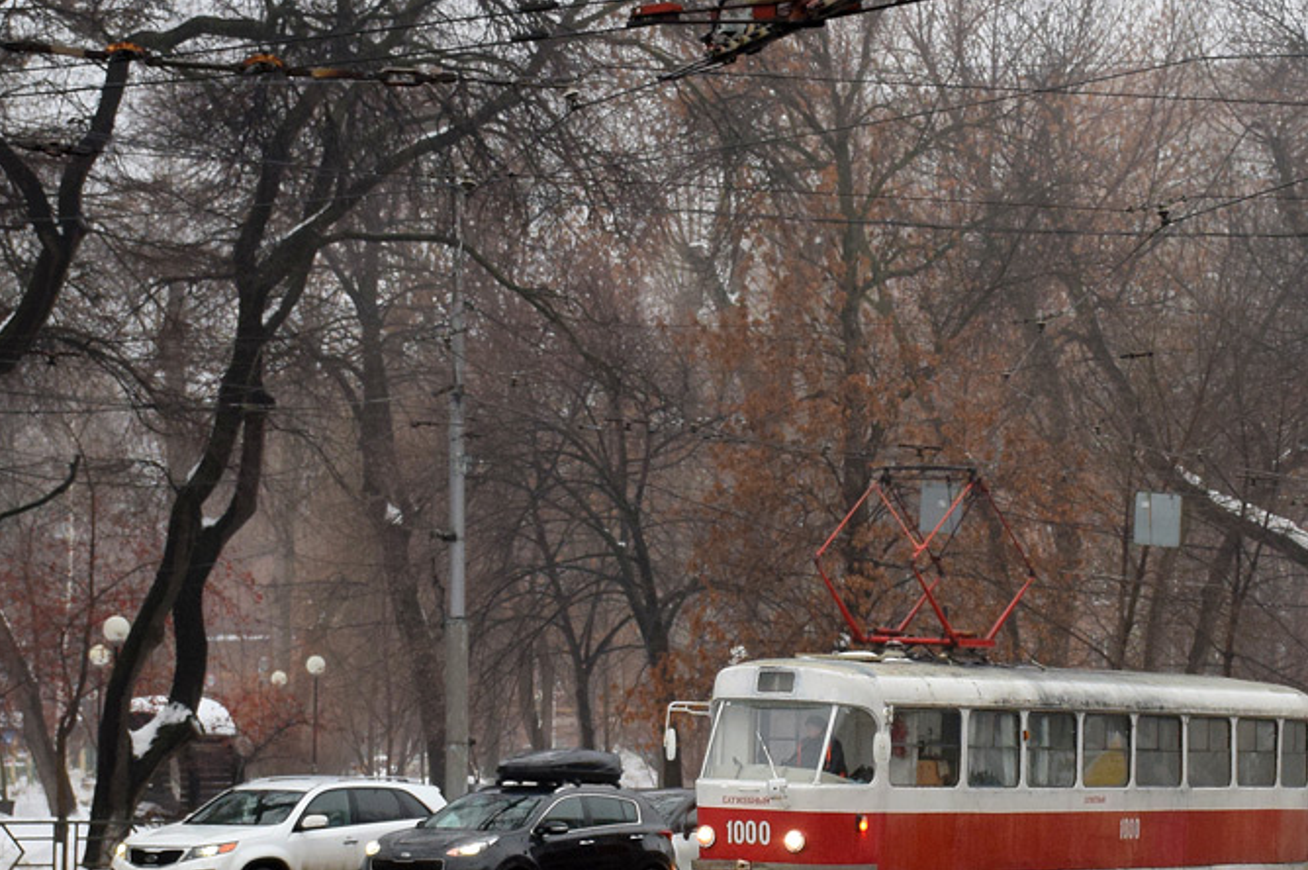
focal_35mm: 128
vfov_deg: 10.7
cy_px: 579
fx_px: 4646
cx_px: 975
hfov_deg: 16.0
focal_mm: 38
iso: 800
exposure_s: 1/250
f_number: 5.6
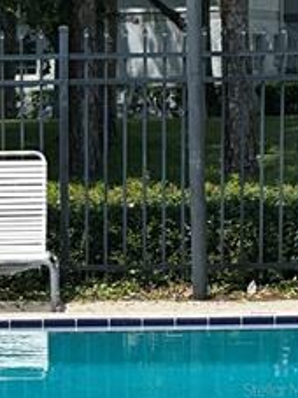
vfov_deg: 7.6
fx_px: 2999
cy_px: 389
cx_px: -182
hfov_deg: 5.6
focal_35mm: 261
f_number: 2.8
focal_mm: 9
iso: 32
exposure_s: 1/1410
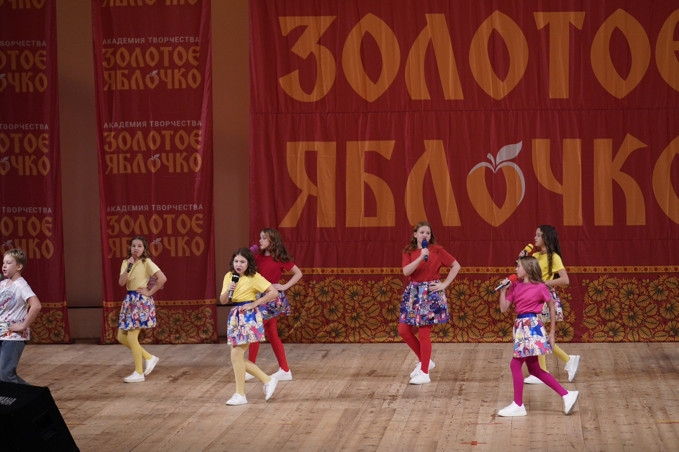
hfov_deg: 15.8
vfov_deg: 10.5
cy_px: 165
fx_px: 2452
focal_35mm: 130
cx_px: 258
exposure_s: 1/400
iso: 1600
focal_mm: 101
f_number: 2.8
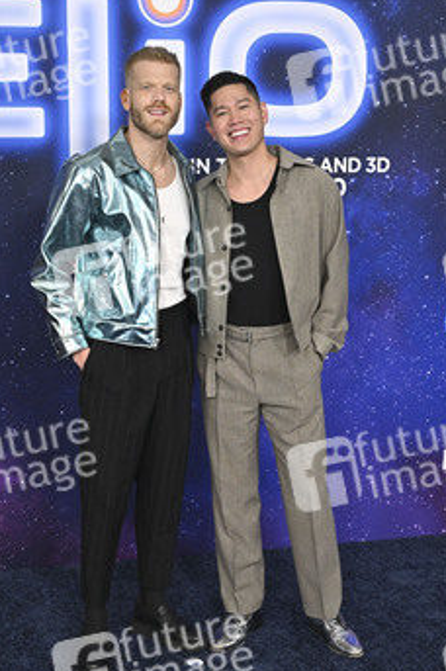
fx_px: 1043
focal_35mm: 56
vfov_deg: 35.6
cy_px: 368
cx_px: 209
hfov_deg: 24.1
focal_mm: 48
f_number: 5.6
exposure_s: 1/320
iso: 1600
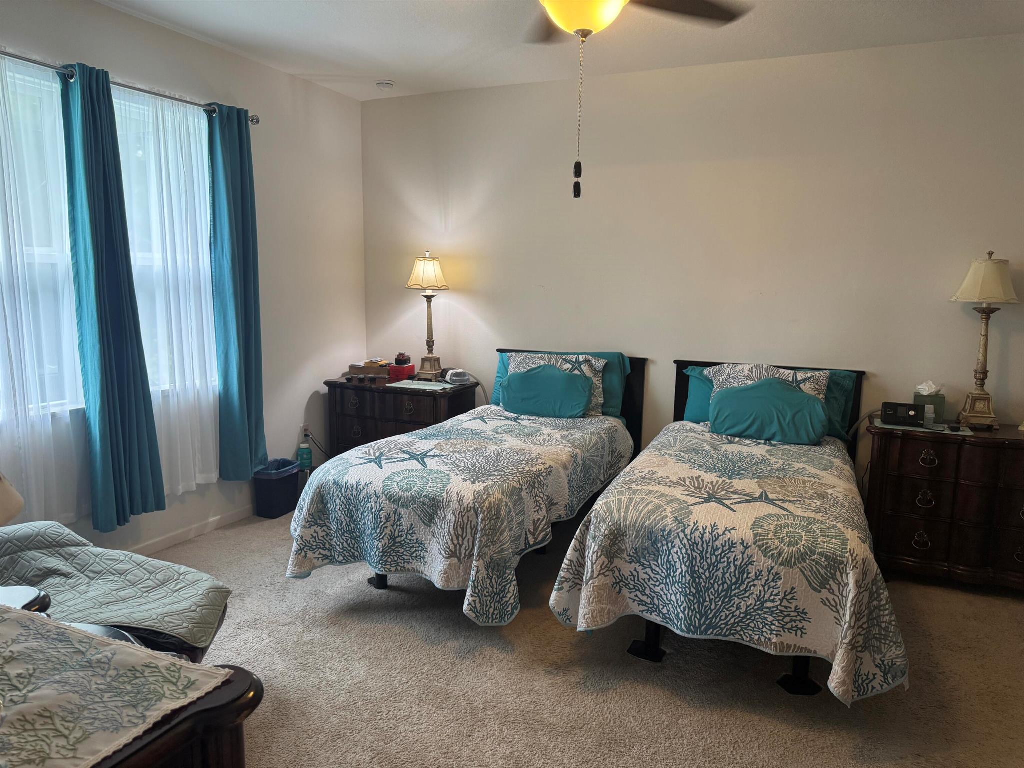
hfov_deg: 71.6
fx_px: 710
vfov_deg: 56.8
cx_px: 512
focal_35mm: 24
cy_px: 384
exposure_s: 1/60
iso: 200
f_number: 1.78
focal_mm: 6.76
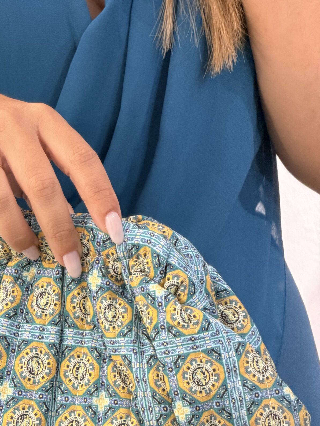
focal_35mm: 161
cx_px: 64
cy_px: 332
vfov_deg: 12.2
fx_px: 1984
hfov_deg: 9.2
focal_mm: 16.89
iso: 400
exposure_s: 1/100
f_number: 2.8
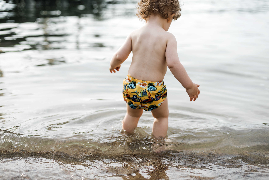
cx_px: 134
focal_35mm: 50
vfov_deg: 27.0
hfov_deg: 39.6
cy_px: 90
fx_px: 374
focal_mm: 50
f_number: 2.5
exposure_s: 1/500
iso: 50
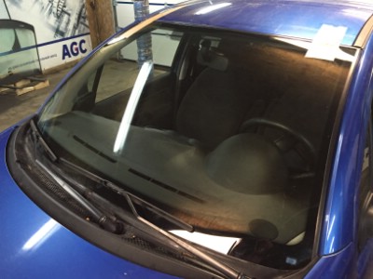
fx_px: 312
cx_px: 186
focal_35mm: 29
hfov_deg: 61.7
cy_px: 140
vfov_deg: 48.2
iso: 250
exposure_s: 1/20
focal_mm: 4.15
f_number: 2.2
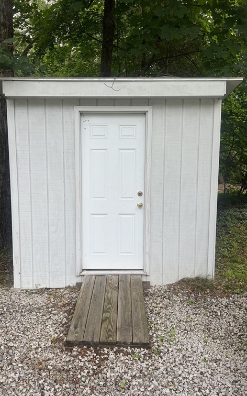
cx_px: 117
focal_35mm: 28
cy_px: 196
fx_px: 302
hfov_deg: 44.5
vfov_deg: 66.5
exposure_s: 1/349
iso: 50
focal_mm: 5.7
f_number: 1.5
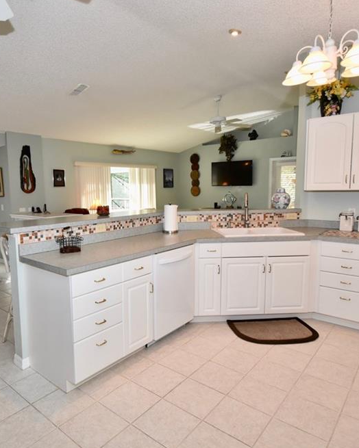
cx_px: 143
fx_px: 292
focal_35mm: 22
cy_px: 218
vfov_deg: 75.0
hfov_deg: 62.6
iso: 800
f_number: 5
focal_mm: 10
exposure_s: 1/100
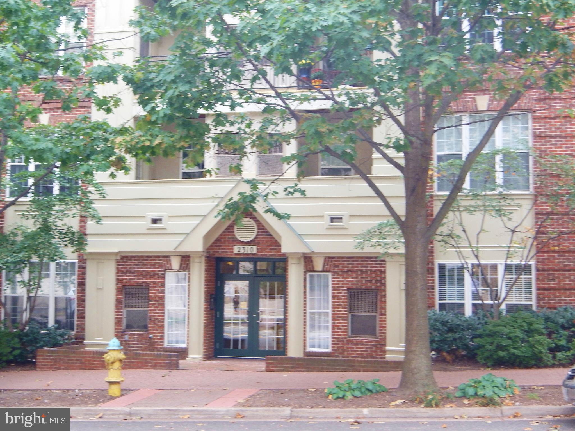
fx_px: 781
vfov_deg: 30.9
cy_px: 216
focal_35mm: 47
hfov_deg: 40.4
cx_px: 288
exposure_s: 1/50
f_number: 4.1
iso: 125
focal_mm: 8.4
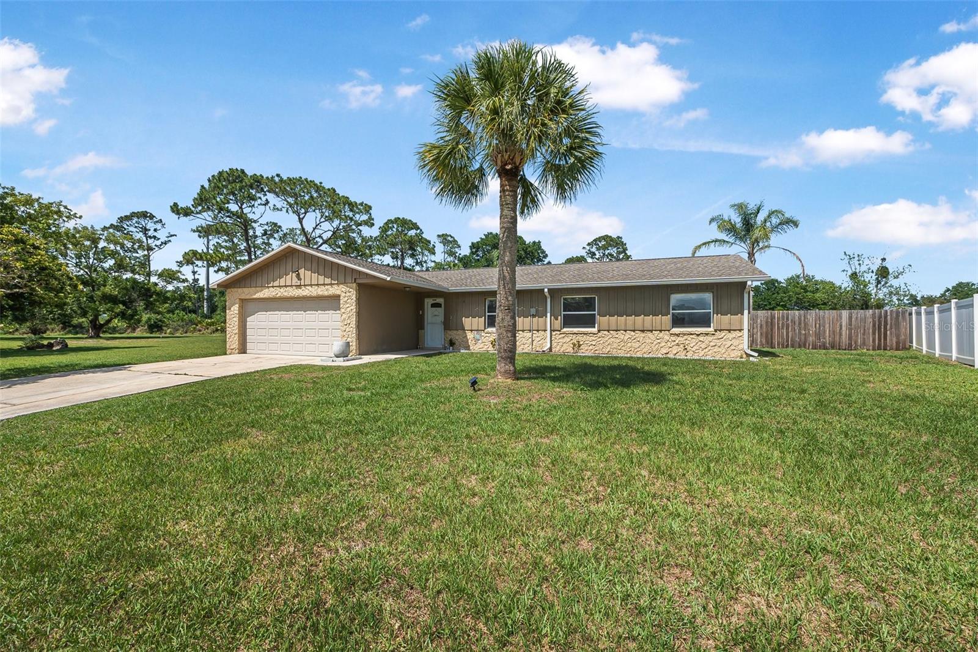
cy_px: 326
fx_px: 407
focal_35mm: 15
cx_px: 489
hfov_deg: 100.4
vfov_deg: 77.3
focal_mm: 10
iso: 100
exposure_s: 1/200
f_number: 10
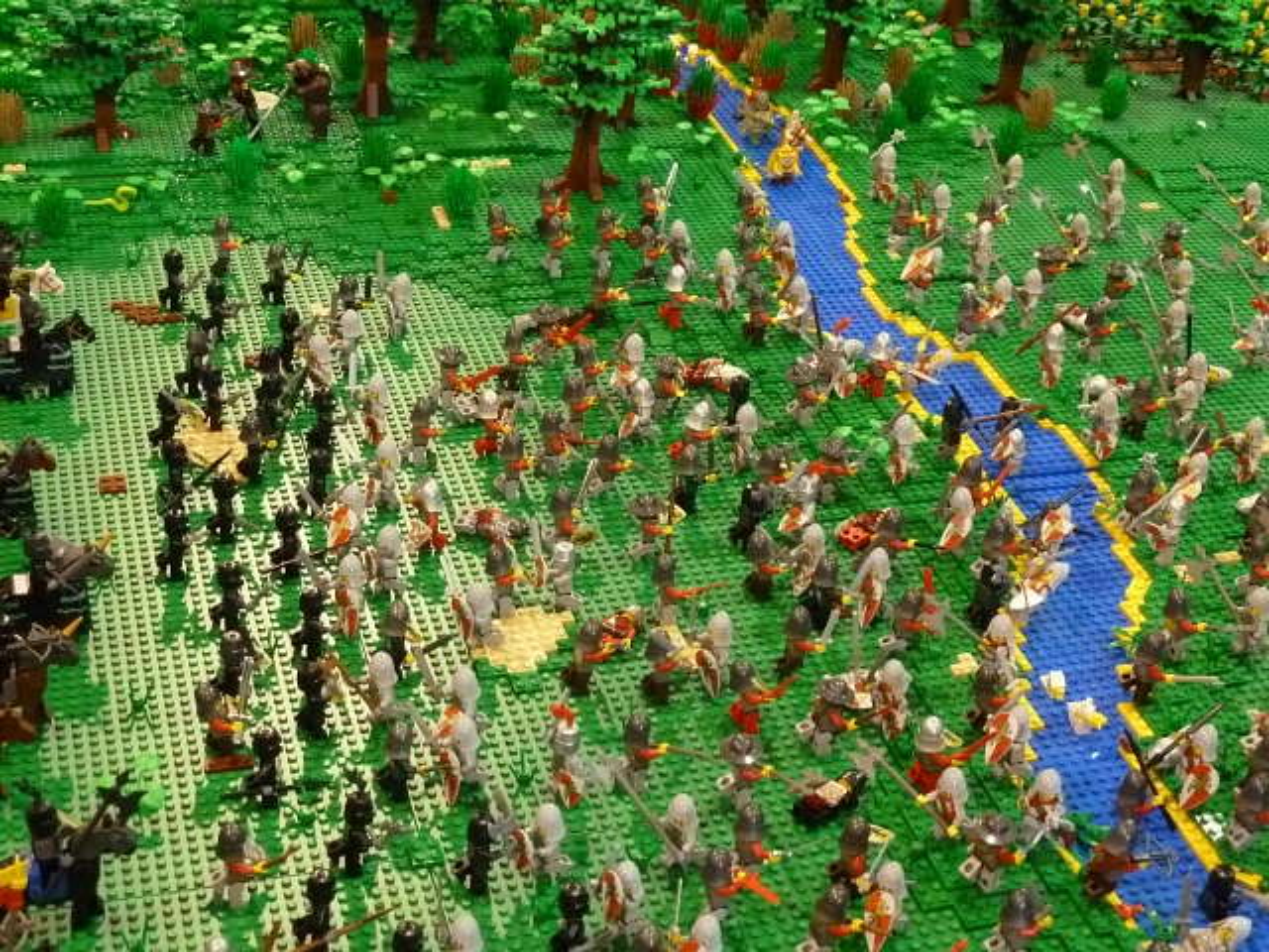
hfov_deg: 34.9
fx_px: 2016
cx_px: 634
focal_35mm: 55
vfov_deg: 26.6
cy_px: 476
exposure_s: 1/30
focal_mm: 9.1
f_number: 3.9
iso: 800
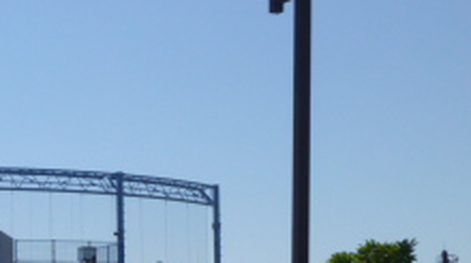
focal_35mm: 108
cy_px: 210
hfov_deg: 18.8
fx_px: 1347
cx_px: -96
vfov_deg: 11.1
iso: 100
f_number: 10
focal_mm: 6
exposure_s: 1/250
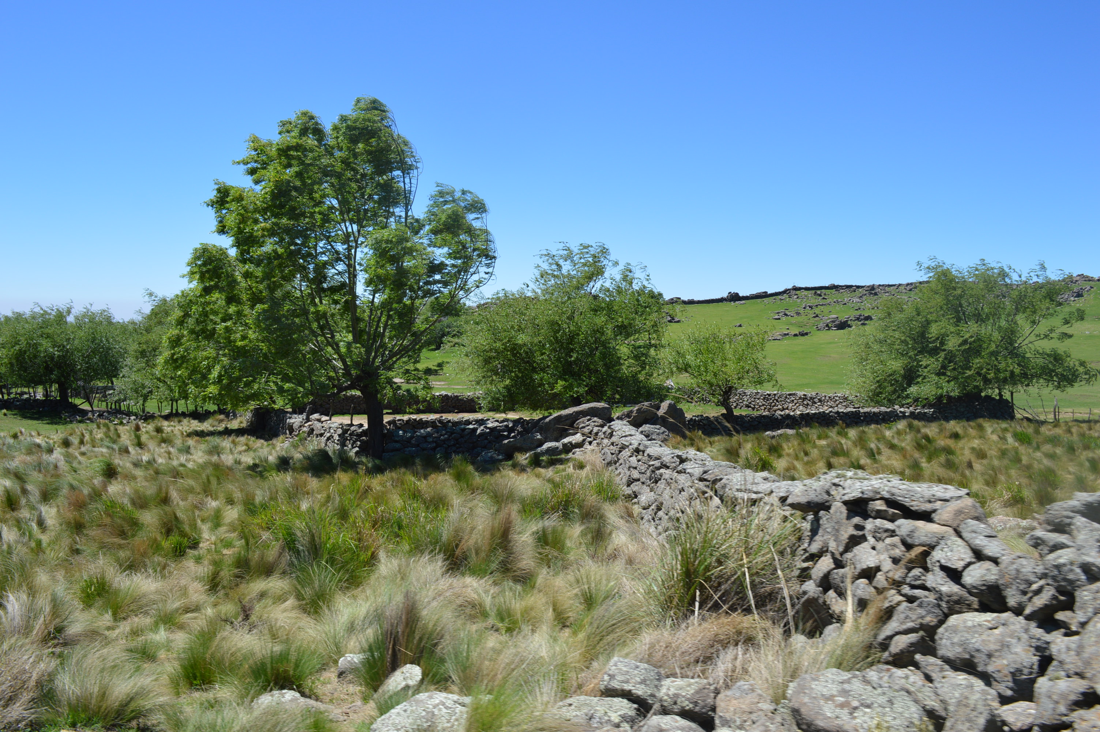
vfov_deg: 47.8
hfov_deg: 67.4
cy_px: 366
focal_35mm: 27
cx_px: 550
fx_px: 824
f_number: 8
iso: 100
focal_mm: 18
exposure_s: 1/250
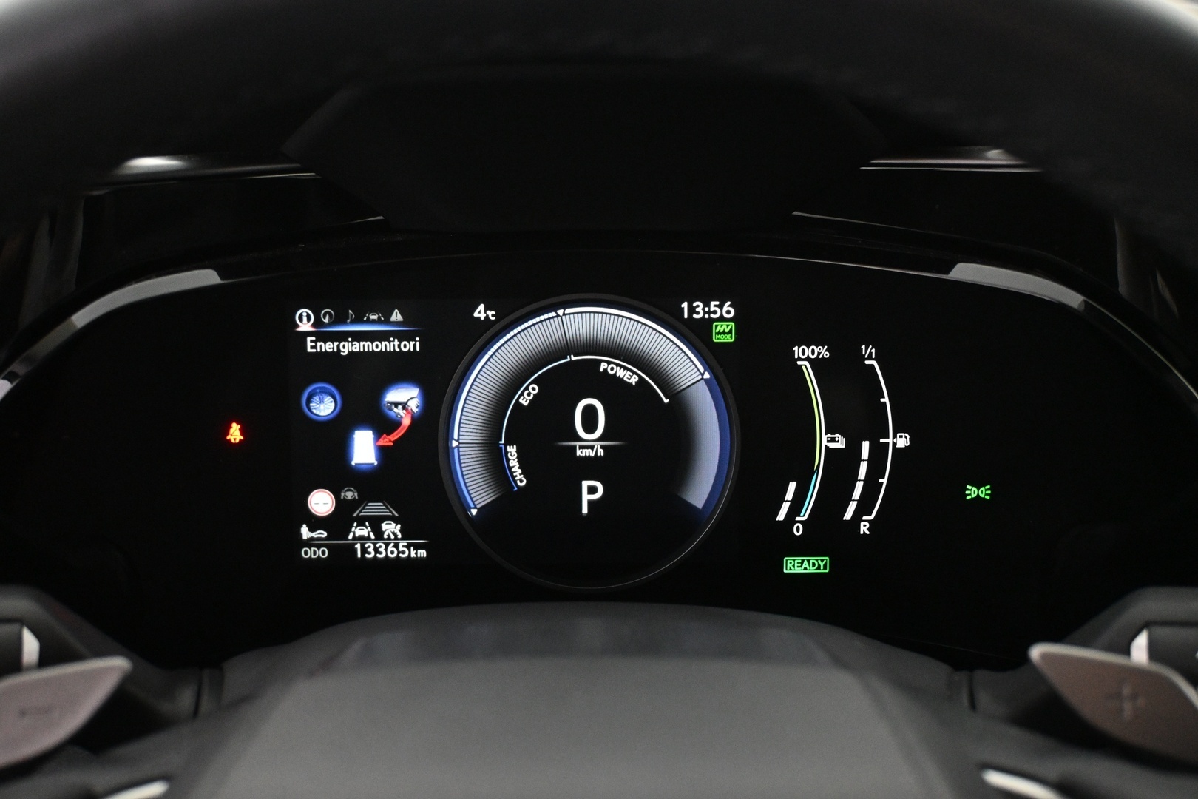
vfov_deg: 38.4
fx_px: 1148
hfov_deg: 55.1
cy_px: 400
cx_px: 599
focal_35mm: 34
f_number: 4.2
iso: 4000
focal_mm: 23
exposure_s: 1/30
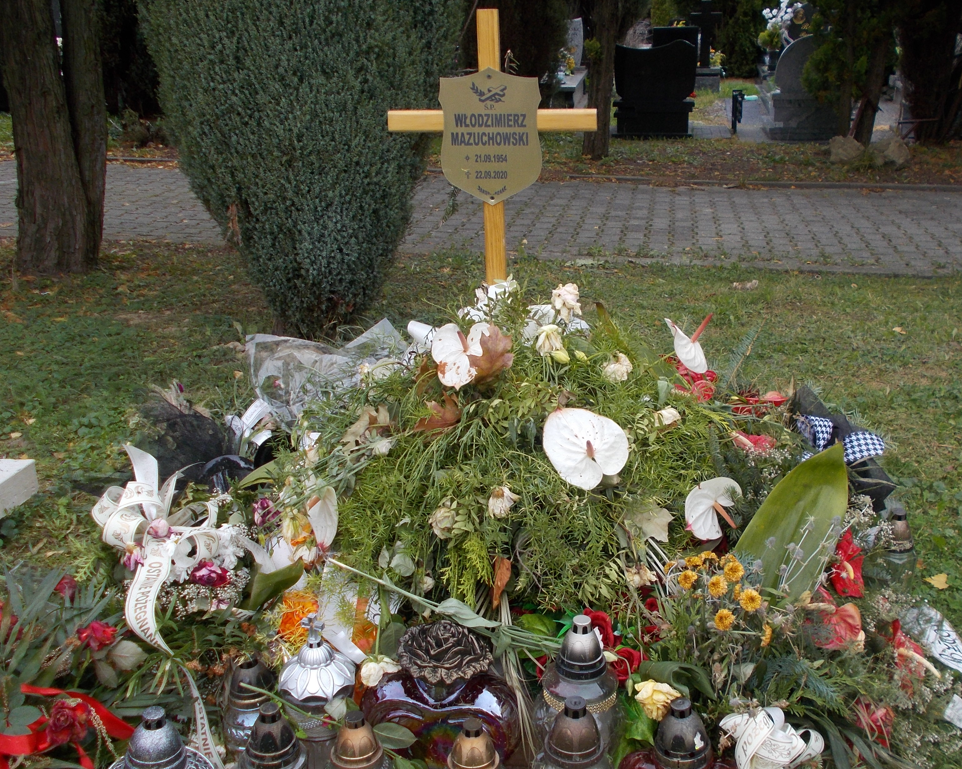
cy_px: 434
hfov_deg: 47.8
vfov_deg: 39.1
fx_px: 1082
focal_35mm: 38
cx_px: 555
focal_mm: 4.6
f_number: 3.2
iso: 80
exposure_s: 1/125
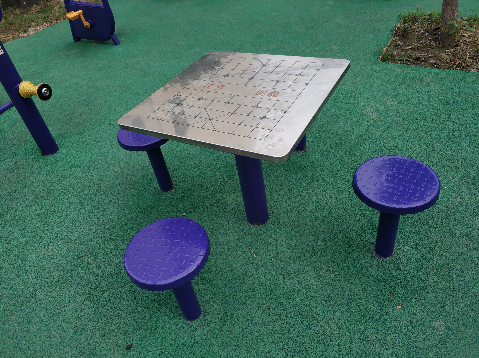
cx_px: 240
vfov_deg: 51.3
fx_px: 373
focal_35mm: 27
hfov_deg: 65.4
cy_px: 179
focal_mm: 3.82
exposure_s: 1/580
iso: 100
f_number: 1.8
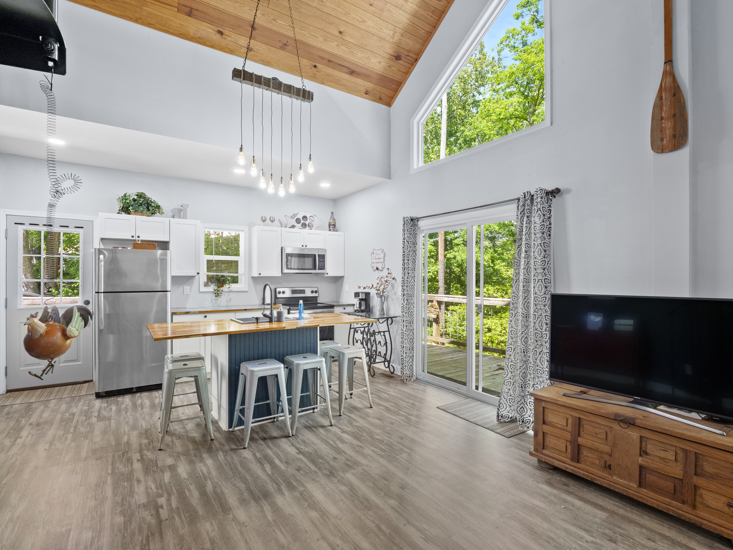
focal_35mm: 16
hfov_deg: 94.5
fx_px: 339
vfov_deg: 78.1
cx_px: 366
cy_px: 275
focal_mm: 8
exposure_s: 1/10
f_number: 5.6
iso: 400
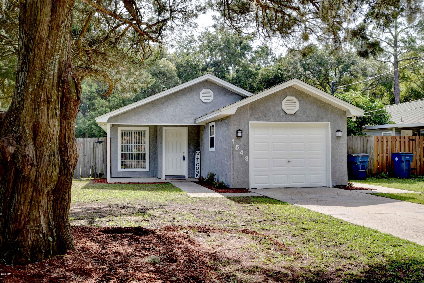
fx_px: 424
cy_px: 142
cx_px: 212
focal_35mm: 36
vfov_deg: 36.9
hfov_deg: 53.1
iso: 100
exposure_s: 1/800
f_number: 2.8
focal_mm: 24
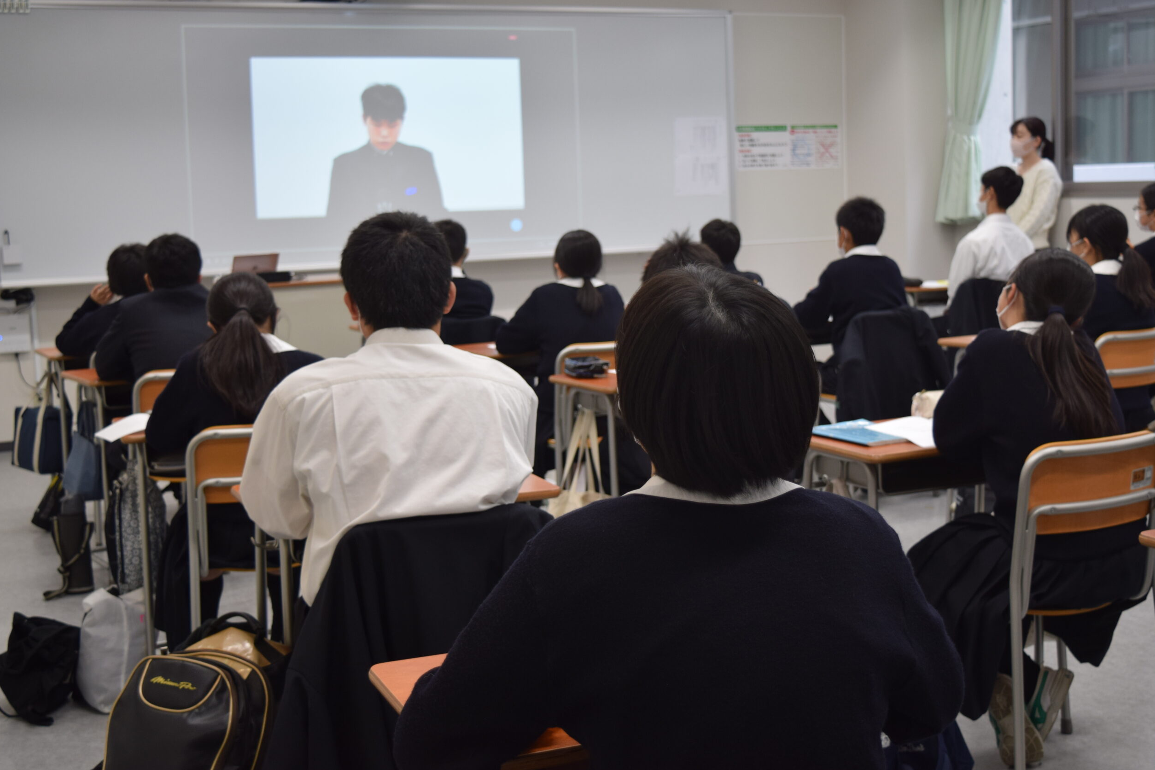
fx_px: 1572
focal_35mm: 49
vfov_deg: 27.5
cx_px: 586
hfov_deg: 40.3
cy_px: 388
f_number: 4.5
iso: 400
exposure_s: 1/80
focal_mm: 32
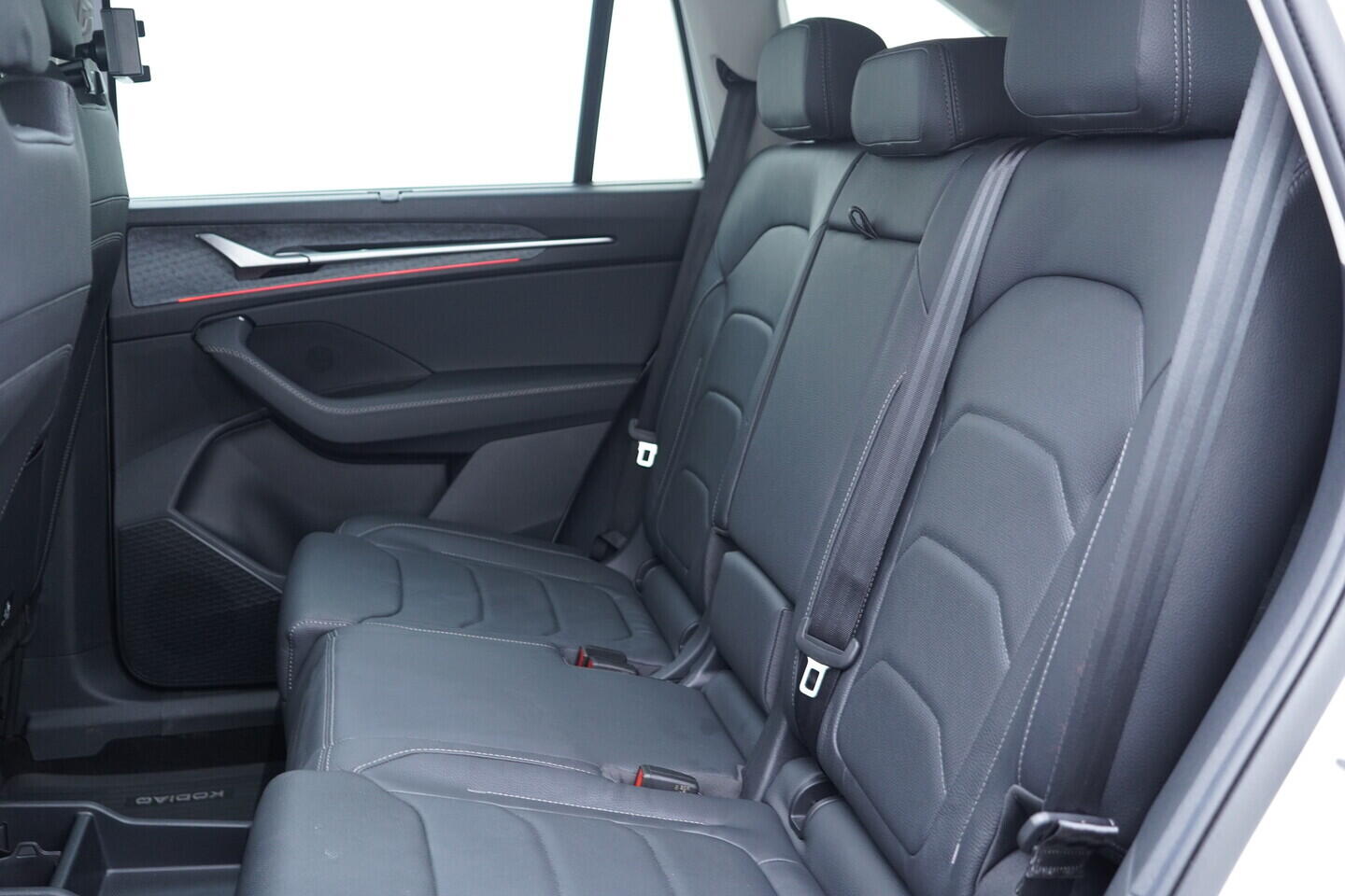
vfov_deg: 36.9
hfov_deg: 53.1
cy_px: 448
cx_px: 672
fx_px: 1345
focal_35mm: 36
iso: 800
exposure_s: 1/40
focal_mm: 24
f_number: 2.8
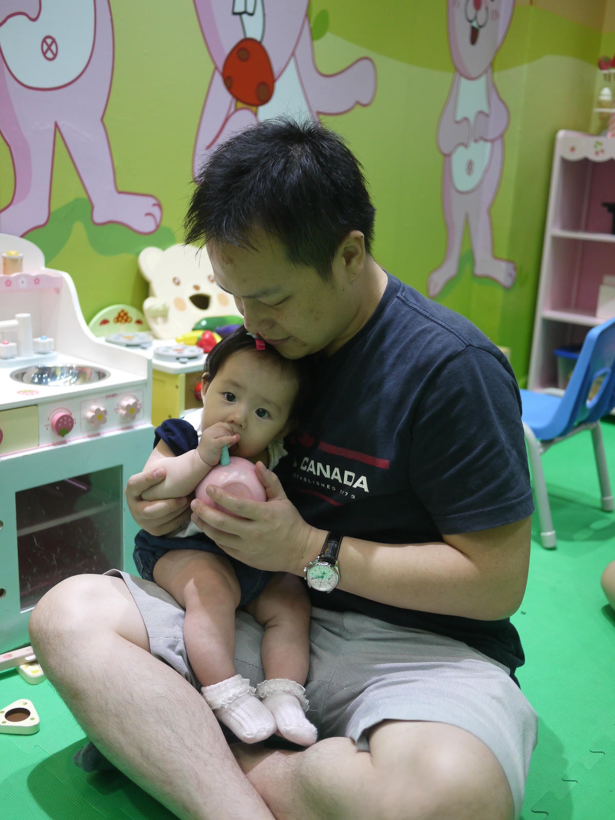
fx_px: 948
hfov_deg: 36.0
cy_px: 410
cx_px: 308
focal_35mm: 40
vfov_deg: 46.8
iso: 400
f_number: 1.7
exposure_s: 1/125
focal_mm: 20
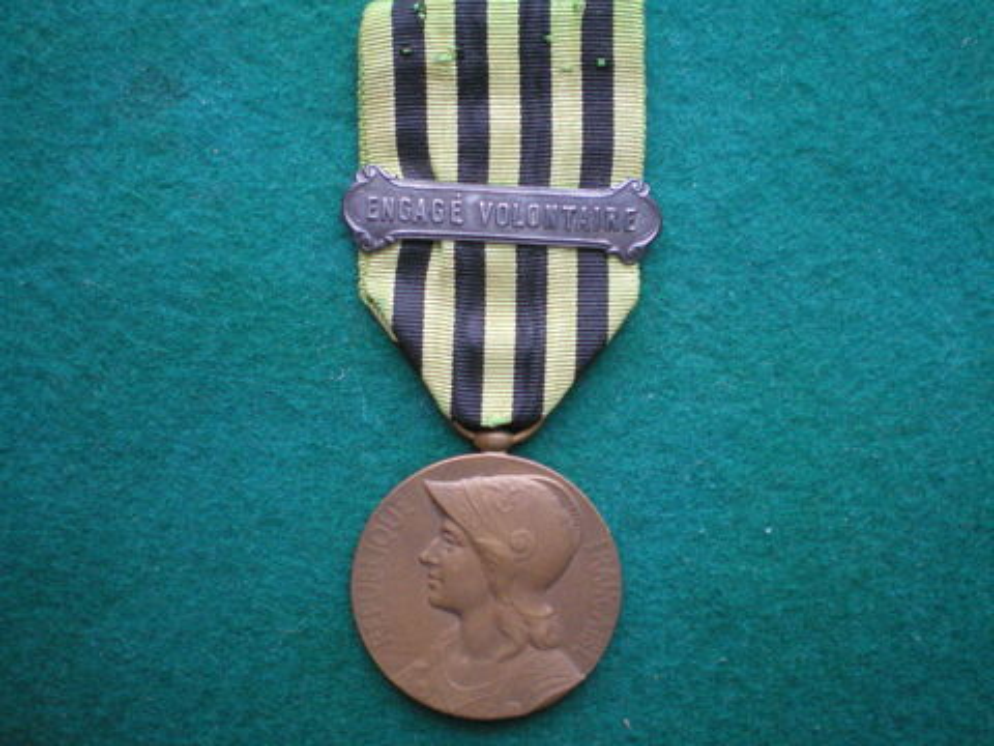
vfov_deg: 37.7
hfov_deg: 49.0
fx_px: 1091
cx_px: 497
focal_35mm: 38
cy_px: 373
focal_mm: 6.3
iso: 400
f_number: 3.1
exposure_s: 1/50
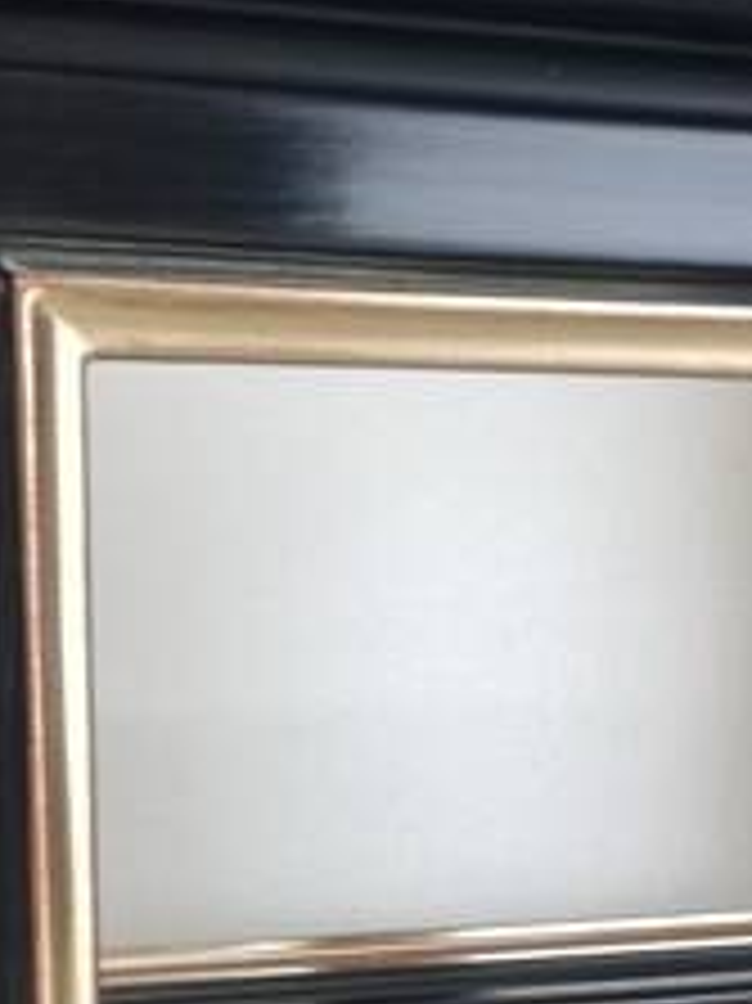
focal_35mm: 69
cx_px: 448
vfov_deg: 27.5
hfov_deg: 21.3
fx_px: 2001
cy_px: 819
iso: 80
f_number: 2
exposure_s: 1/50
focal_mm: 3.79
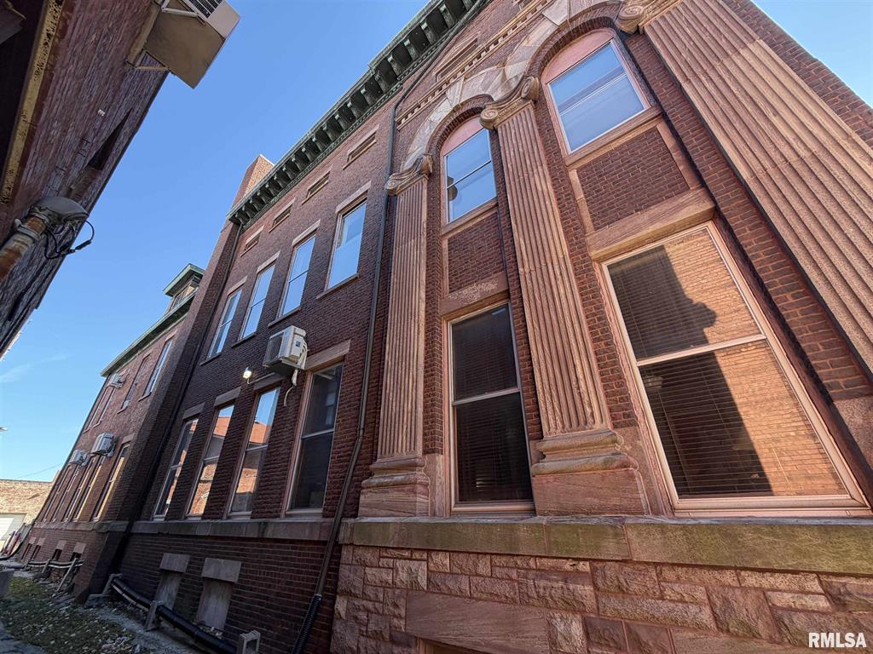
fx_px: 353
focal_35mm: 14
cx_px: 436
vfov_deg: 85.7
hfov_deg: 102.1
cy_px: 327
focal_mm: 2.22
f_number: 2.2
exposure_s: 1/156
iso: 50
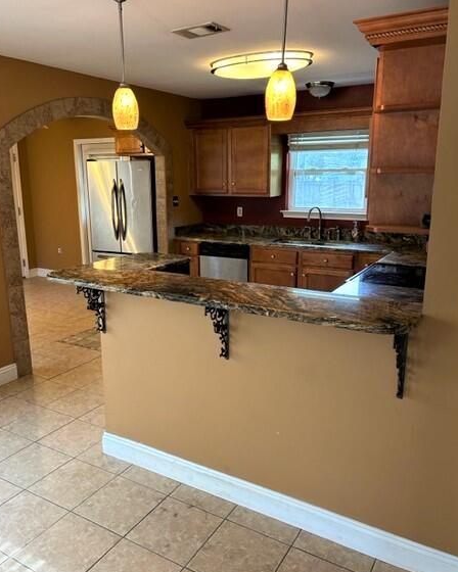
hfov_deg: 50.0
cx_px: 222
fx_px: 491
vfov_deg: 60.4
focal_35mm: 29
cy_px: 277
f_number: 1.5
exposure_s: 1/60
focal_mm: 5.7
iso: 125
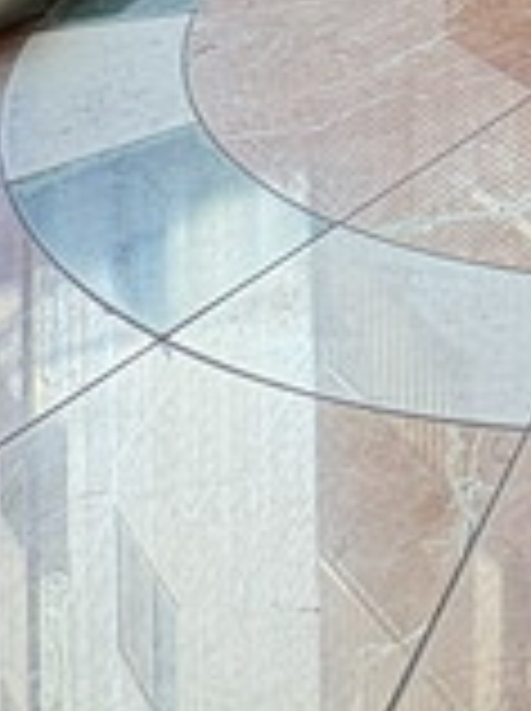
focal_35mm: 71
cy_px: -616
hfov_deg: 17.1
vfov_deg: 19.4
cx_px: 950
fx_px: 1456
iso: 100
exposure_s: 1/99
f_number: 2.2
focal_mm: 2.22
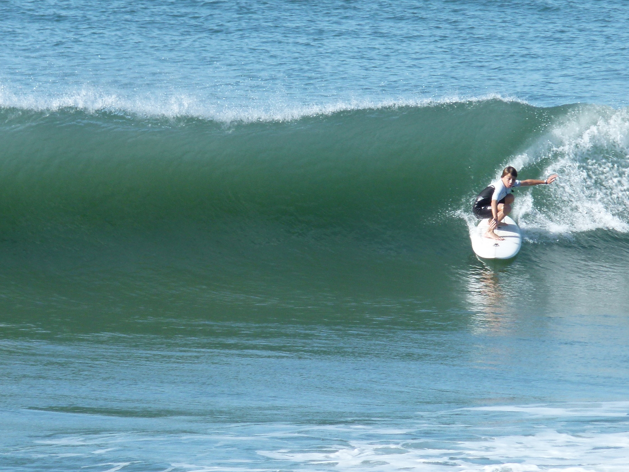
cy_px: 303
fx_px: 15358
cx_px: 369
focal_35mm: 845
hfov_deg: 2.3
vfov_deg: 1.8
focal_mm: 107.9
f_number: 5.2
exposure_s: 1/400
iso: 100
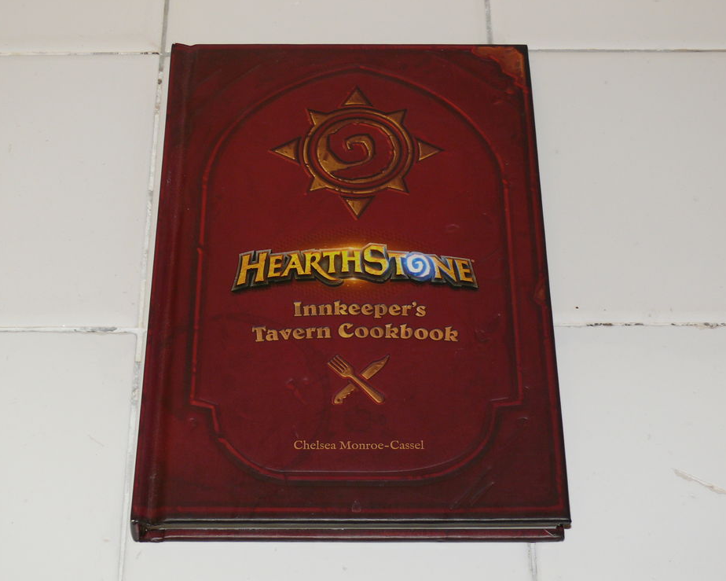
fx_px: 1611
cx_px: 350
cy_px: 291
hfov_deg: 25.4
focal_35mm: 75
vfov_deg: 20.4
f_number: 3.2
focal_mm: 12
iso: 100
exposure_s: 1/30
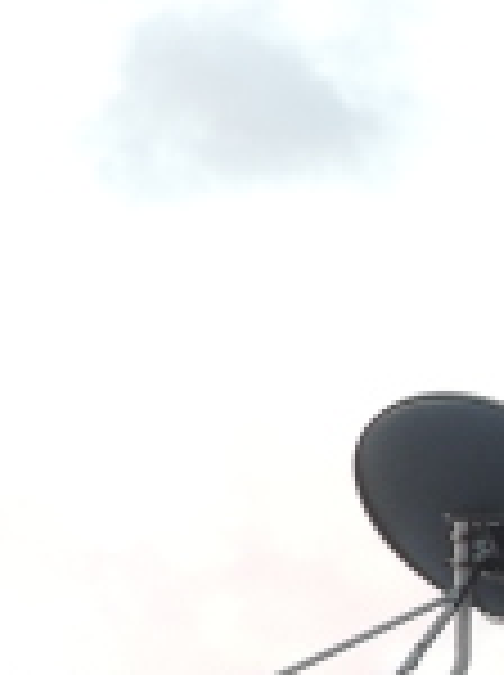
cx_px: 1692
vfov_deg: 4.3
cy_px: 1130
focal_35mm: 458
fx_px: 8917
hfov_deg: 3.2
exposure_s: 1/100
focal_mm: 14.3
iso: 110
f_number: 5
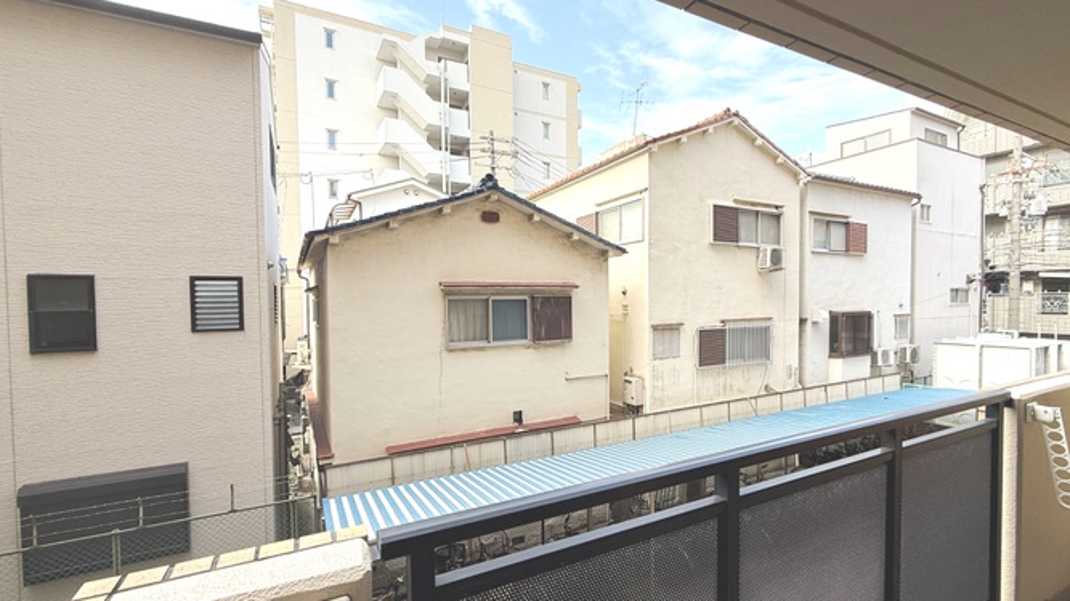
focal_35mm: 16
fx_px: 454
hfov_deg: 99.4
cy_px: 313
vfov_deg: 67.0
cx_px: 529
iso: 50
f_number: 2.2
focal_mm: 2.22
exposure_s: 1/439
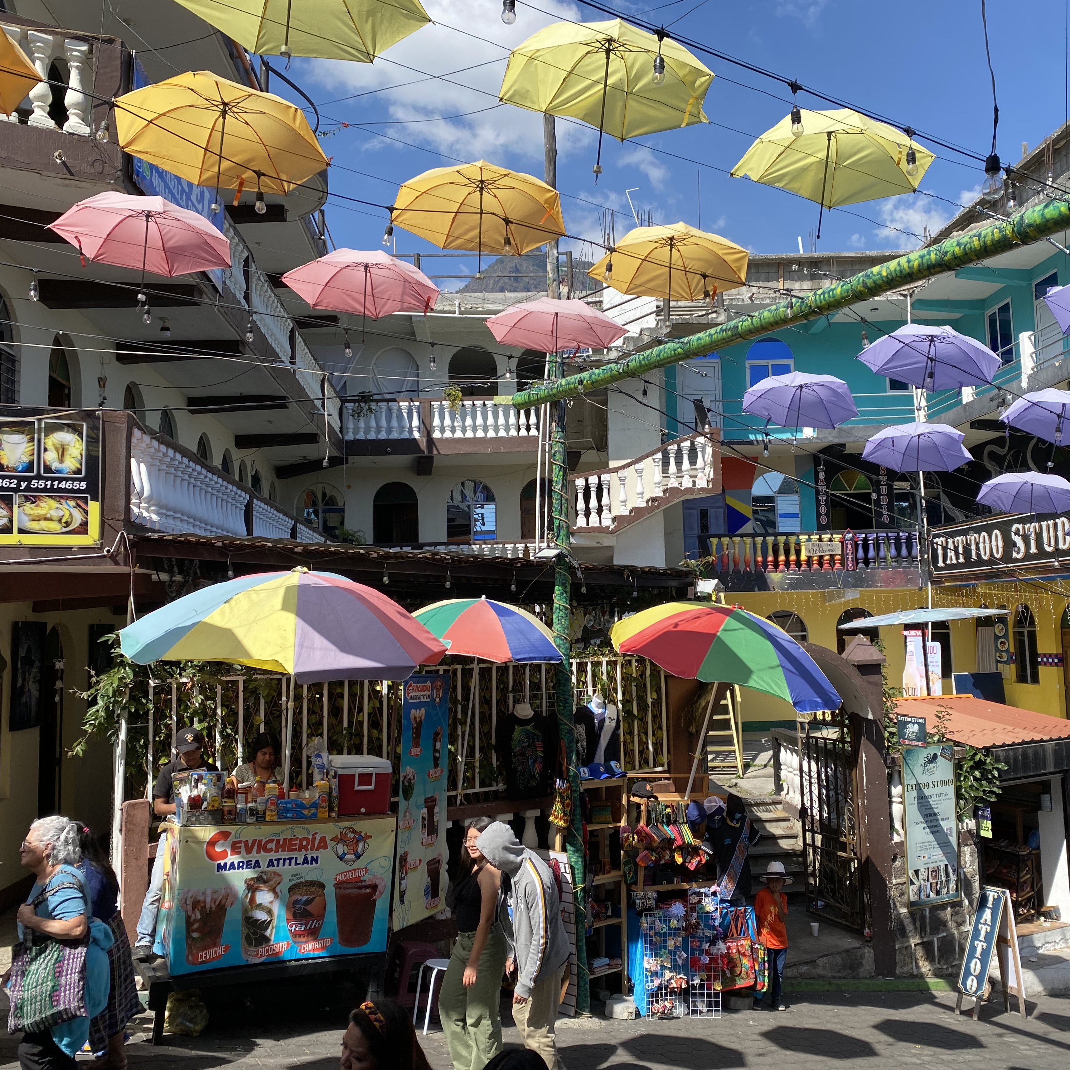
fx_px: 1084
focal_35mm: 31
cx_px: 613
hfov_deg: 52.3
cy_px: 531
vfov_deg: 52.5
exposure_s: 1/1157
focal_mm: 4.25
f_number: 1.8
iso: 32
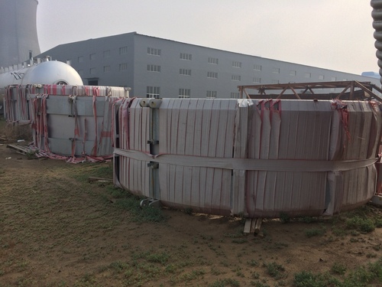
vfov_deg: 46.8
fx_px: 331
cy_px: 144
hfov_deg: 60.0
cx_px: 191
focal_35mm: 30
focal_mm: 4.12
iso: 32
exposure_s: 1/2160
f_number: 2.2
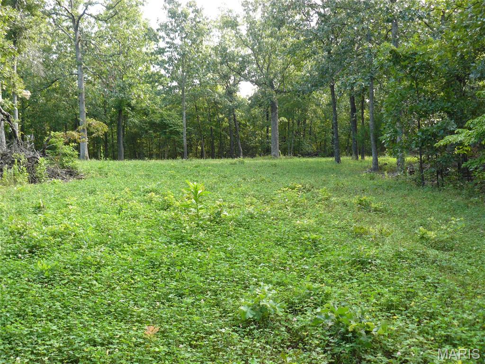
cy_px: 182
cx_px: 242
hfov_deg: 51.4
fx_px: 504
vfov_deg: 39.7
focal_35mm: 36
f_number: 2.8
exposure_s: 1/100
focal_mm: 6
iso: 100
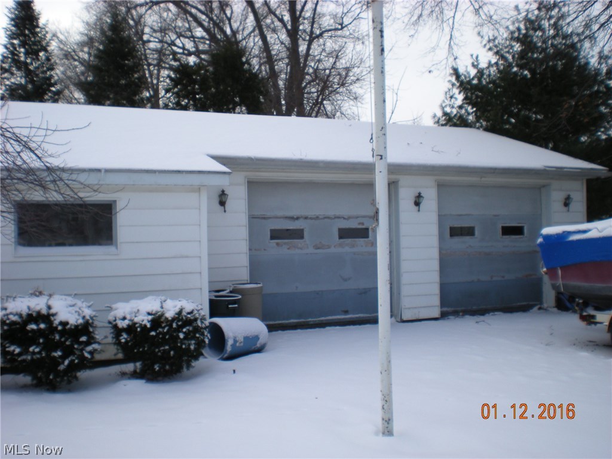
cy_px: 230
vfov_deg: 37.7
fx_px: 672
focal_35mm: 38
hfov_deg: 49.0
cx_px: 306
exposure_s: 1/340
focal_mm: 6.3
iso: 64
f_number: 4.6
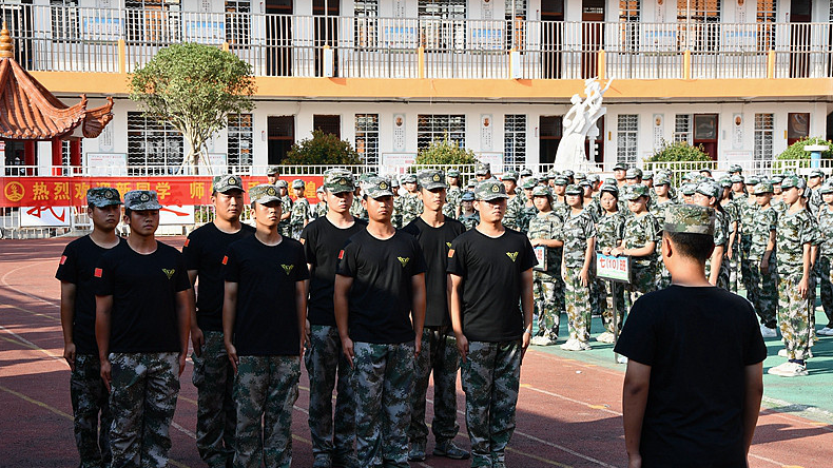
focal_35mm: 87
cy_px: 260
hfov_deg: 24.5
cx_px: 419
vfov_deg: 13.9
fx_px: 1921
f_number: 9
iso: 400
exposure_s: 1/320
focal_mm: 55
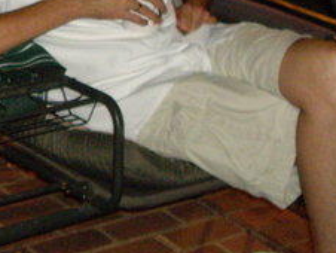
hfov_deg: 14.3
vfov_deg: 10.9
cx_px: -74
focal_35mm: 133
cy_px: -68
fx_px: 1292
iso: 400
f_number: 3
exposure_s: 1/50
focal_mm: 7.6
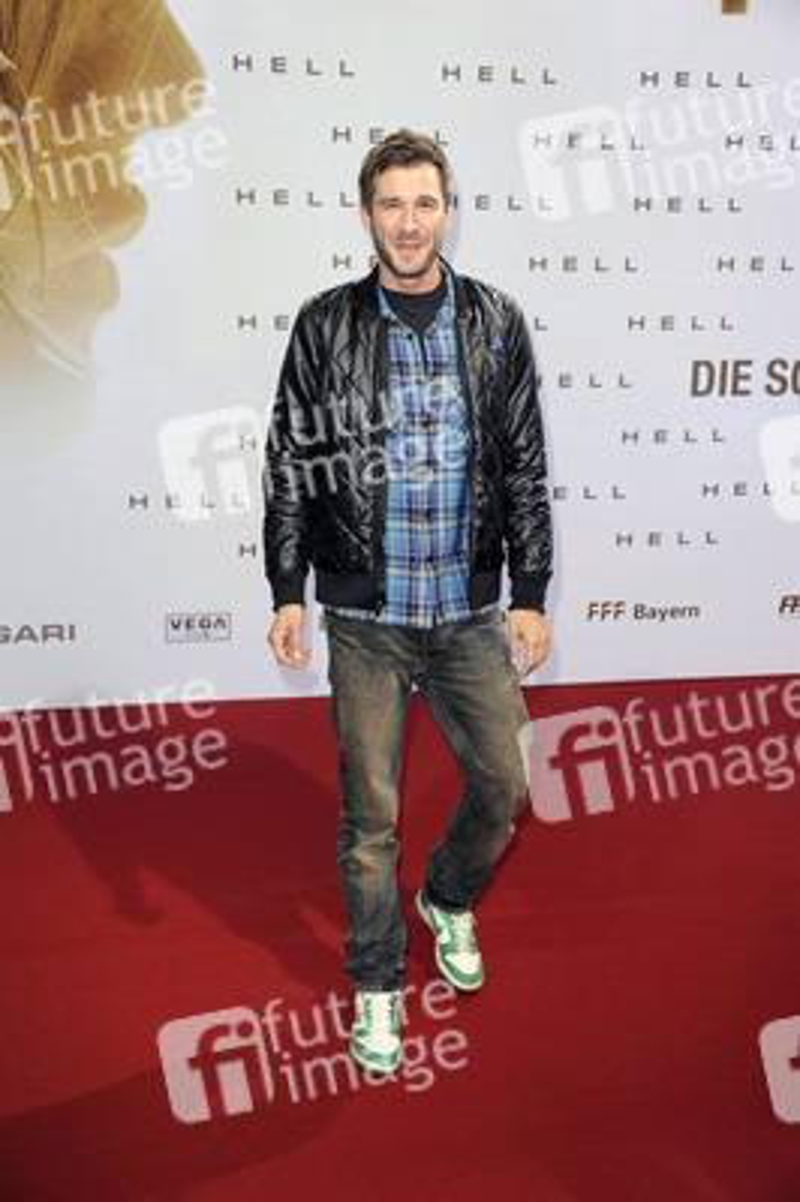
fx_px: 1603
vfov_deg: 41.1
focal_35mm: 48
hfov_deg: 28.0
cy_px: 601
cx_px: 400
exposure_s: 1/160
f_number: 5.6
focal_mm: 48
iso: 500
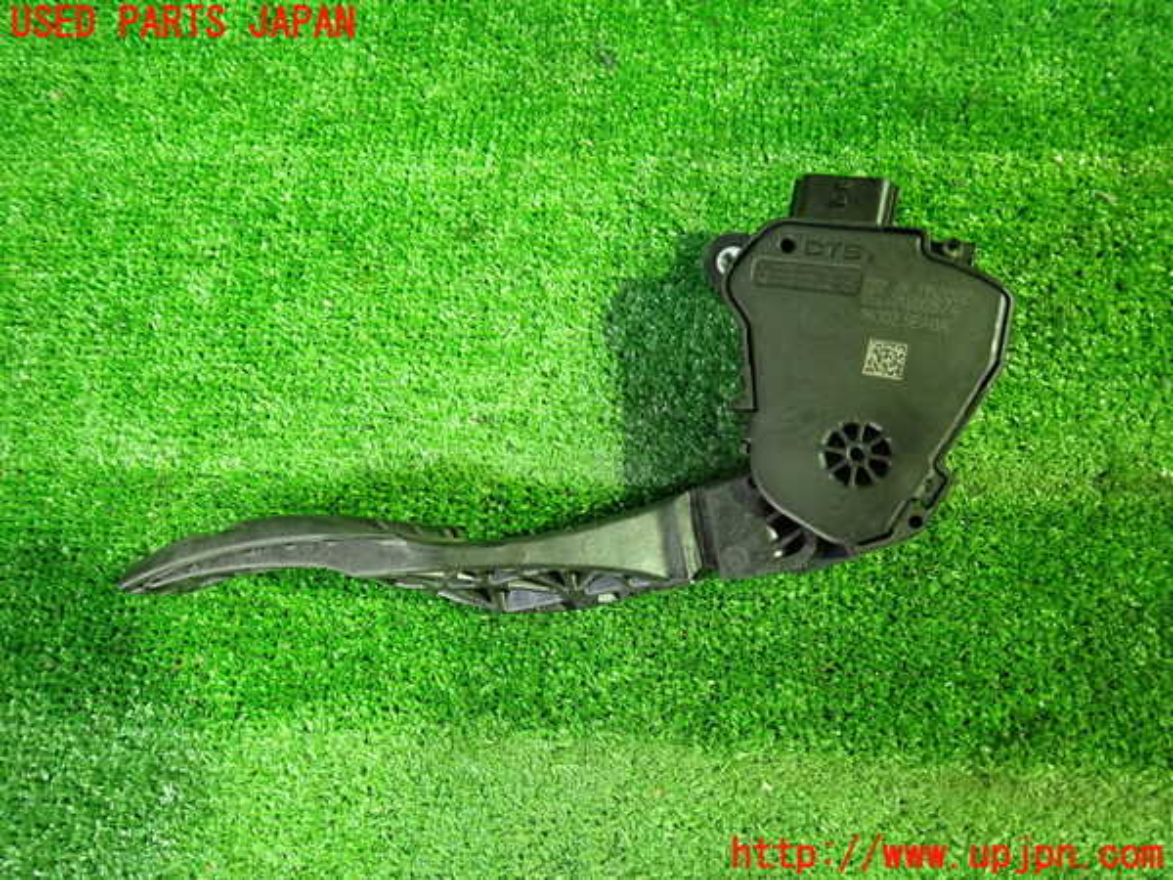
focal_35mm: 25
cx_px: 586
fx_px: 847
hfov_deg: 69.4
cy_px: 440
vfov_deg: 54.9
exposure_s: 1/30
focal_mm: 4.5
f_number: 2
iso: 800
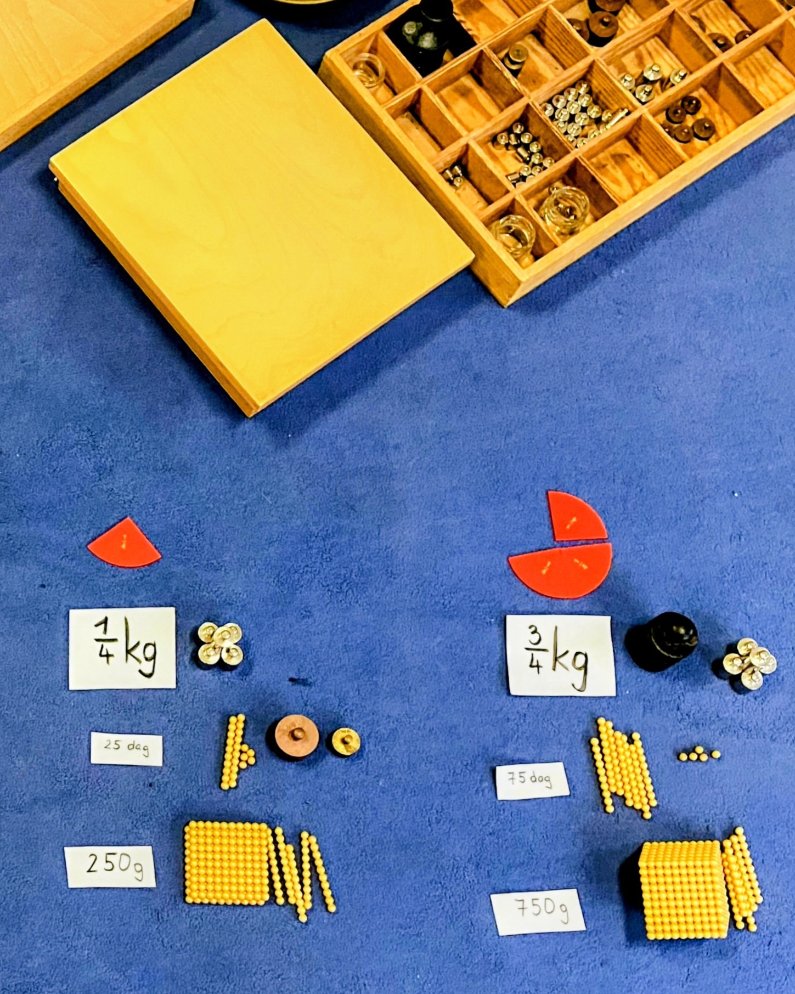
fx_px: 824
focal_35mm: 28
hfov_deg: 51.5
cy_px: 520
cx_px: 392
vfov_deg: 62.2
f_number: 1.8
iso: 320
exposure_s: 1/50
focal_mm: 4.25
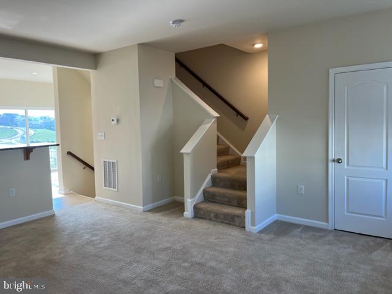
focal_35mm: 26
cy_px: 147
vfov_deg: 53.1
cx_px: 196
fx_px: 294
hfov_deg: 67.3
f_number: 1.6
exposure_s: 1/162
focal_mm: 5.1
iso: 64
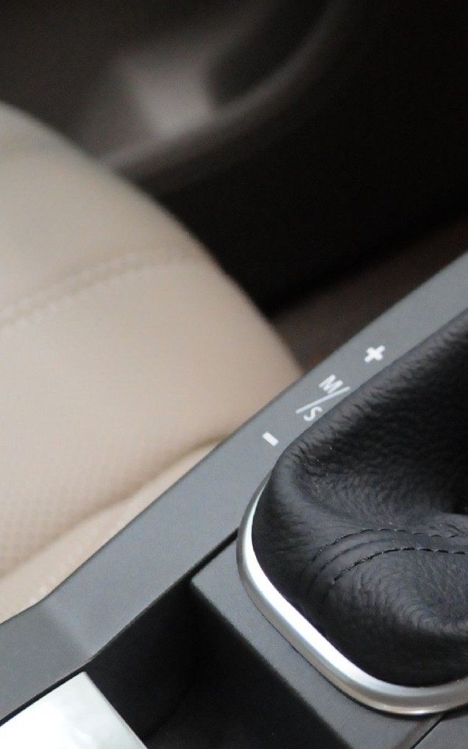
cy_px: 162
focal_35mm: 90
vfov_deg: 22.8
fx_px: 1837
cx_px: 779
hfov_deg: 13.4
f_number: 5
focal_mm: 24
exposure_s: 1/25
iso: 2000
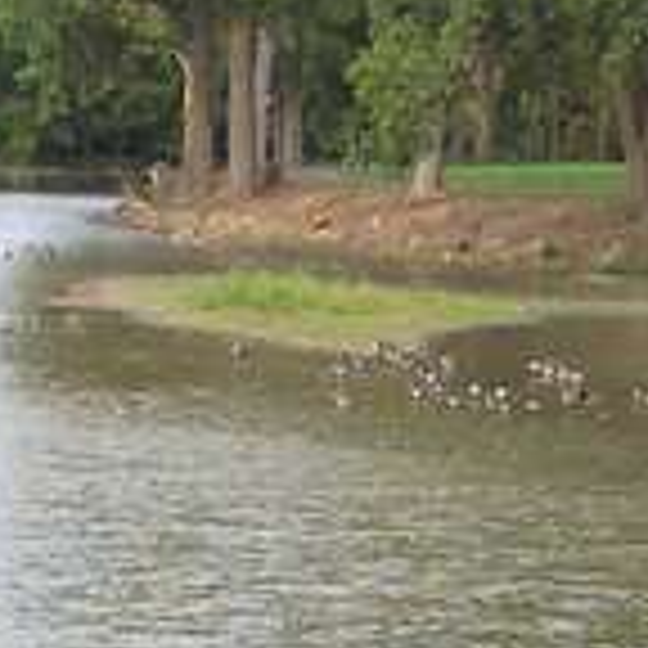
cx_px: -490
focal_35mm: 180
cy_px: 497
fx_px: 3812
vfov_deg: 9.7
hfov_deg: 9.3
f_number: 2.8
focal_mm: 8
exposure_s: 1/250
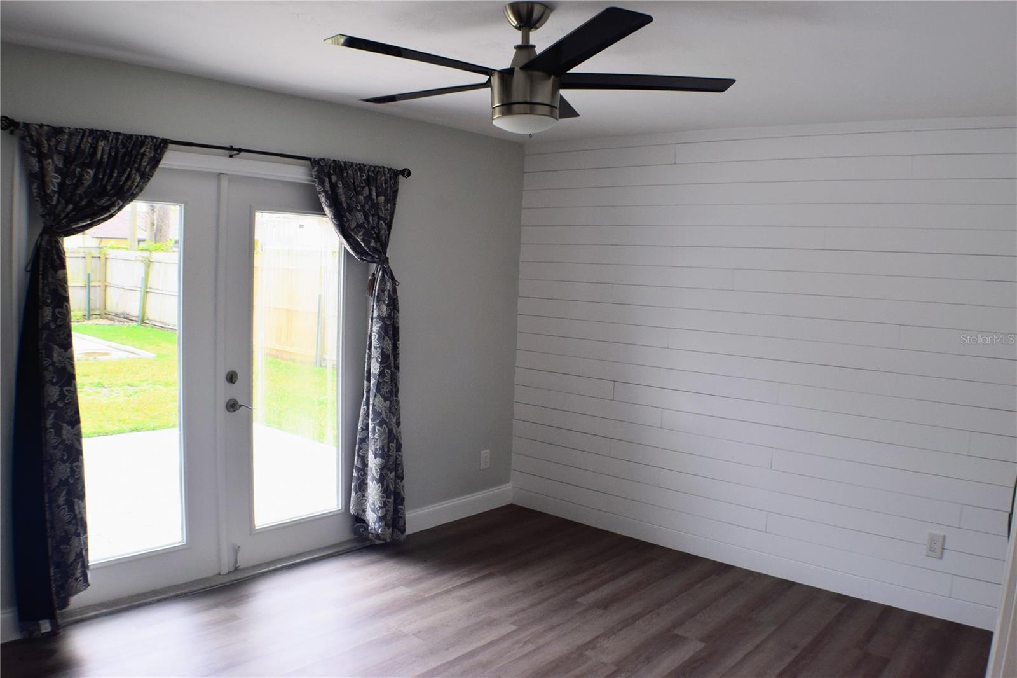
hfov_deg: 53.1
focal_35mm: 36
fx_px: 1017
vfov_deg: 36.9
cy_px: 339
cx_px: 508
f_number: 9
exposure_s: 1/100
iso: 400
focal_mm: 24
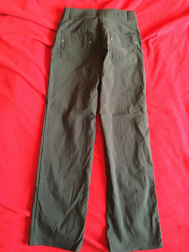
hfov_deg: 48.2
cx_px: 94
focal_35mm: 29
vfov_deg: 61.7
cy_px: 126
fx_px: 211
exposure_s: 1/17
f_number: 2.2
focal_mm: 4.15
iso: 250
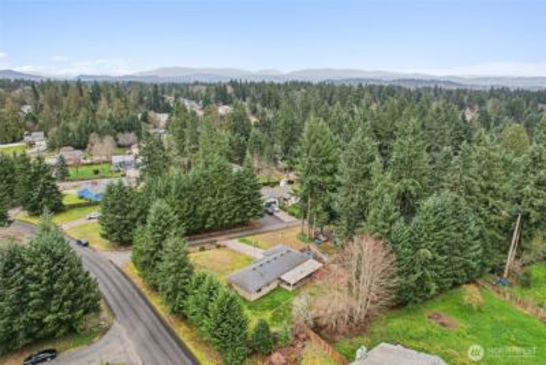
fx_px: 334
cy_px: 182
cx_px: 273
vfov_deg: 57.3
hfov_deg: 78.6
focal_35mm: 22
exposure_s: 1/500
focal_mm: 8.4
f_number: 2.8
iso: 100
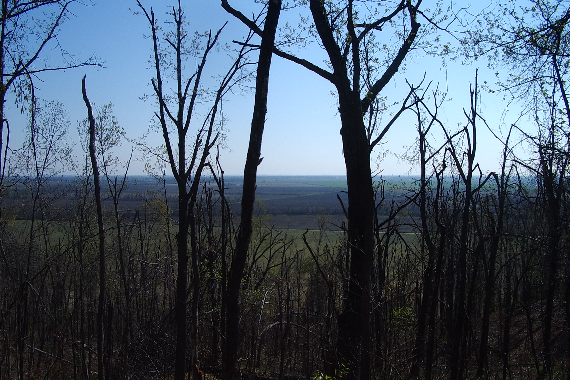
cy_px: 190
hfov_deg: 51.9
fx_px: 586
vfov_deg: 35.9
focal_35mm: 37
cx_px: 282
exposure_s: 1/640
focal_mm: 5.8
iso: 50
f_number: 4.3
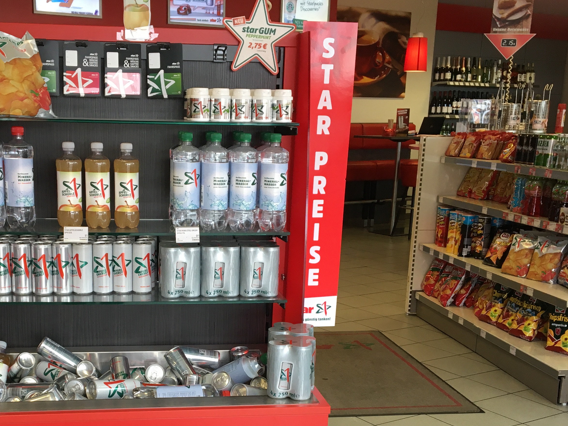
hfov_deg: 37.8
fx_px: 820
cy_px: 336
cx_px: 197
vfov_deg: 28.5
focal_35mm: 50
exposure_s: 1/33
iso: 32
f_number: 2.2
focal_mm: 4.15
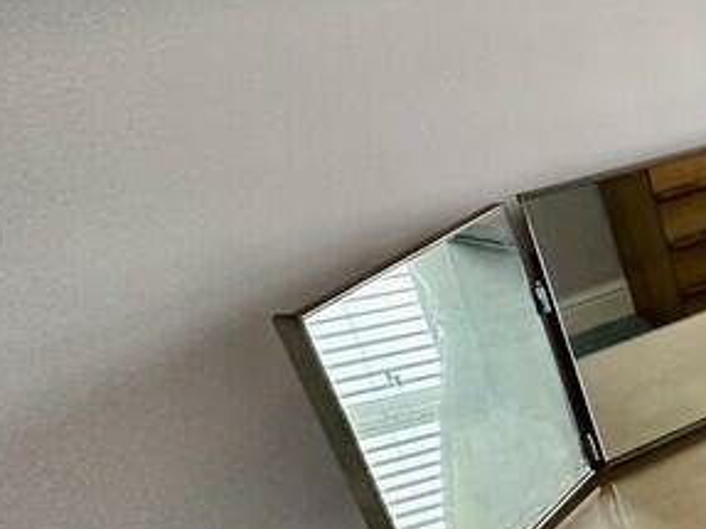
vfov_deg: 29.1
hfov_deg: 22.8
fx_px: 1019
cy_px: 229
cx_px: 1247
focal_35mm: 50
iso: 250
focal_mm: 2.22
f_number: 2.2
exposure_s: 1/100
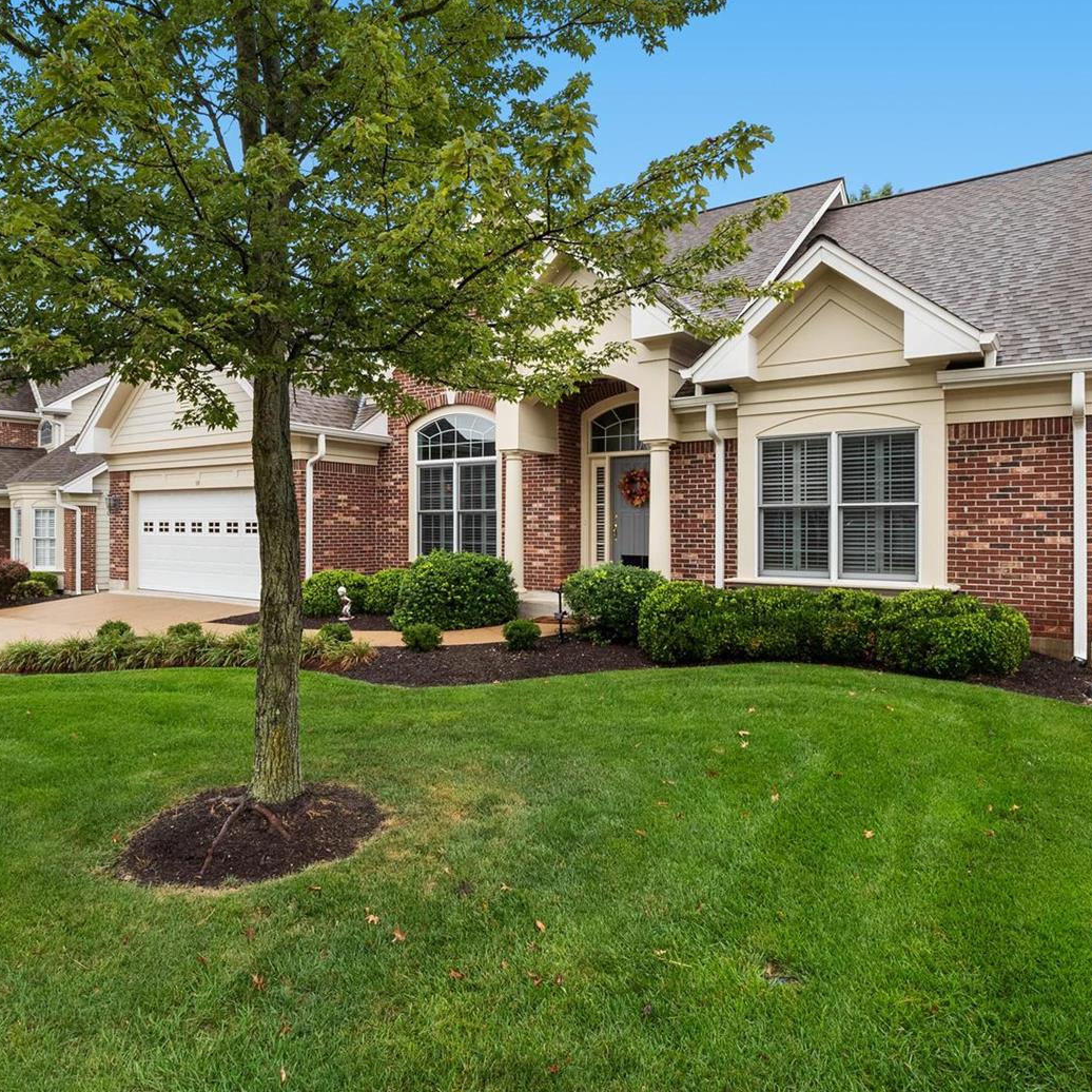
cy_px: 541
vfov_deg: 72.1
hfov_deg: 72.0
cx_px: 500
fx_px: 749
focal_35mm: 21
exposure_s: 1/80
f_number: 6.3
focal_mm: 8
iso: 400
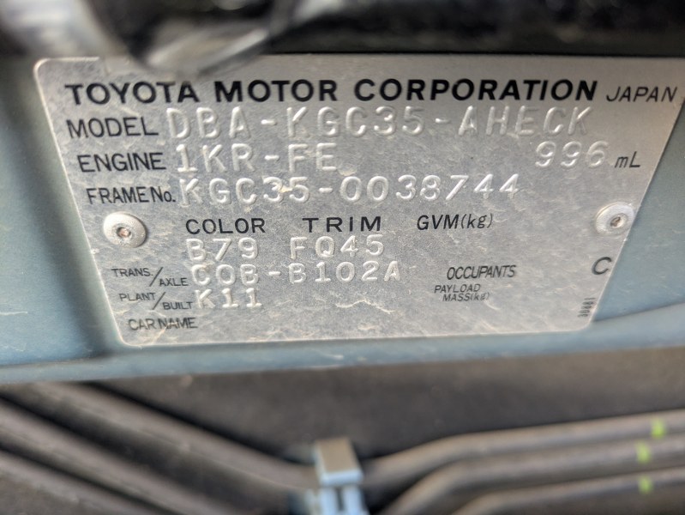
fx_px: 495
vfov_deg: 54.9
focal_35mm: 25
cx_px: 342
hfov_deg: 69.4
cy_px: 258
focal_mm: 5.43
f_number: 1.89
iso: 342
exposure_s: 1/120
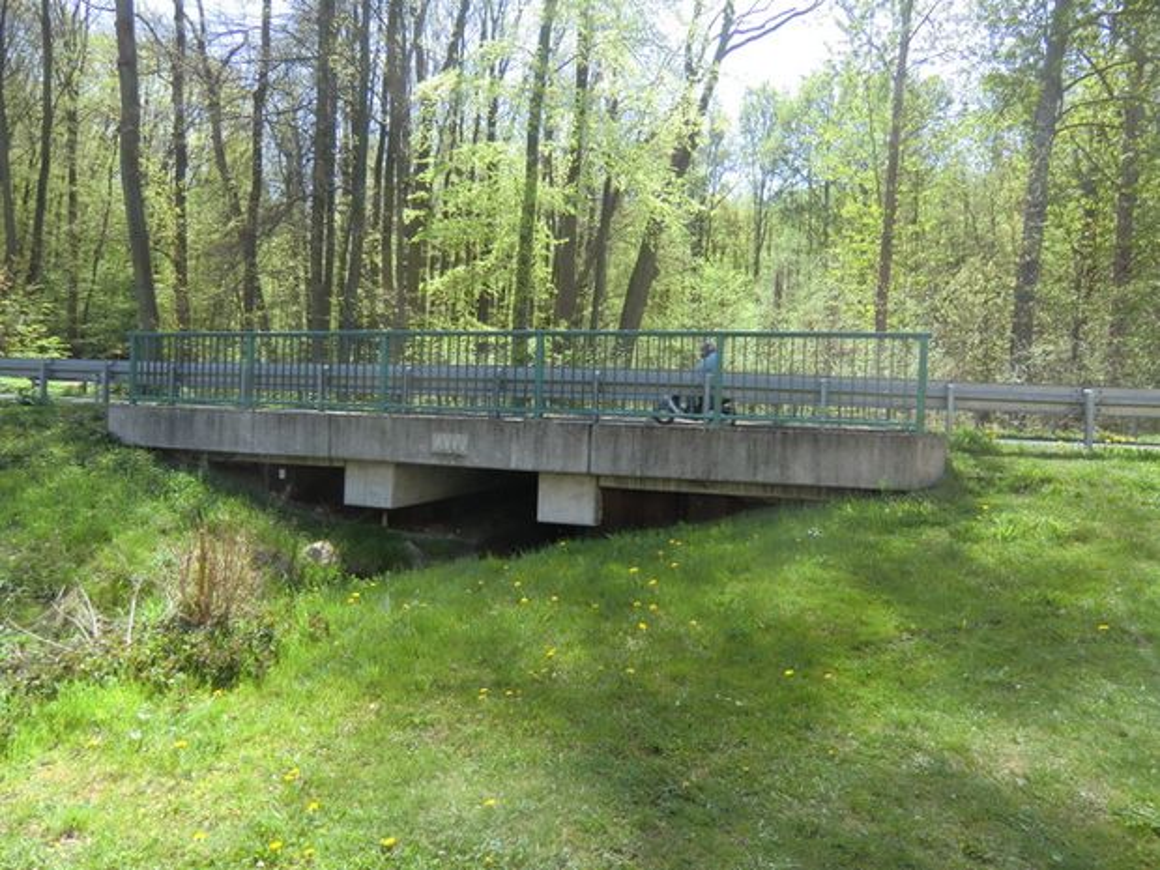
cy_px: 435
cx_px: 580
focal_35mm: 24
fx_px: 804
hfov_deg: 71.6
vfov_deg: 56.8
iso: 64
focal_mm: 4.3
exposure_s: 1/200
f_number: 3.2
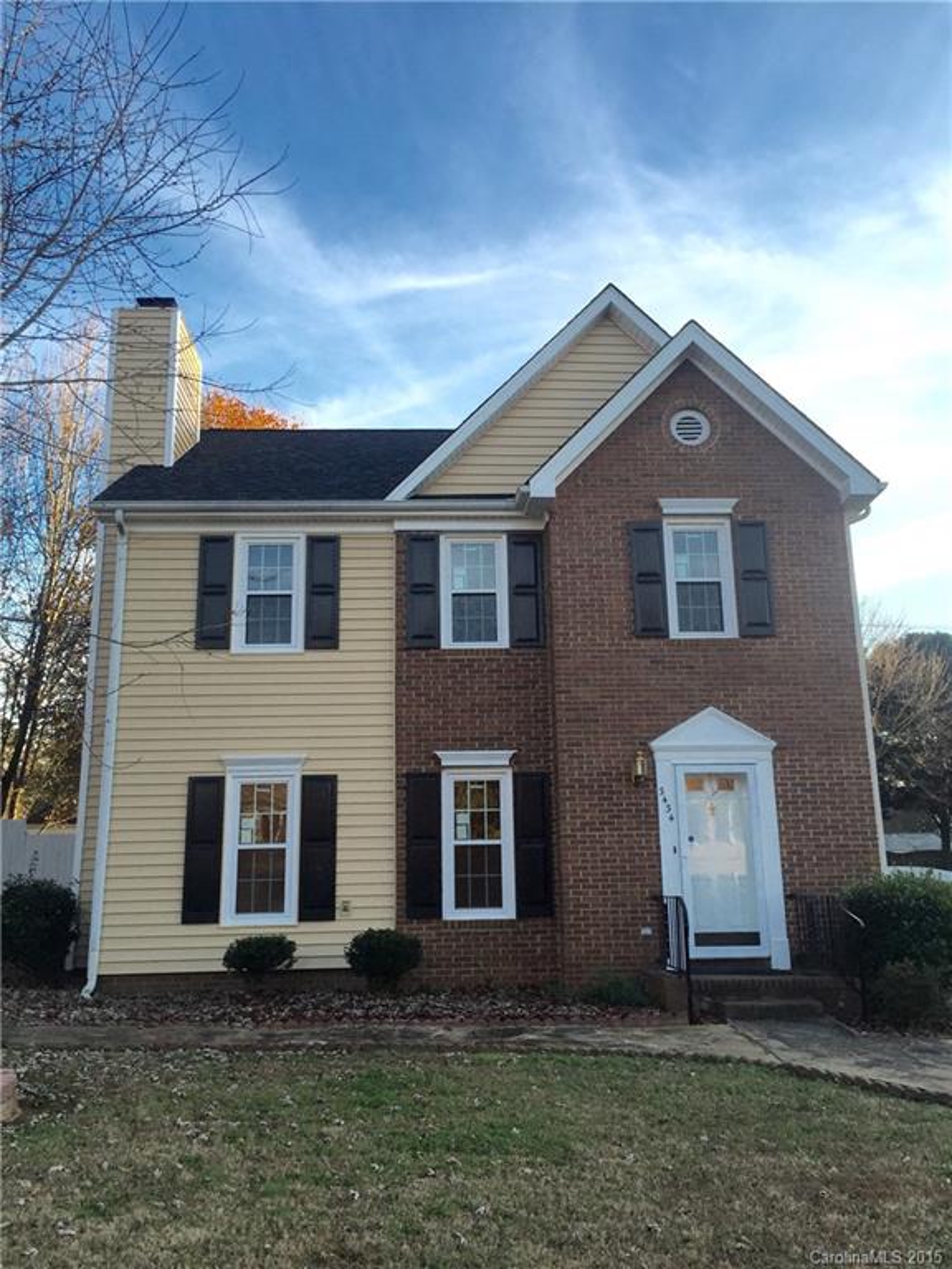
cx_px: 476
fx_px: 1063
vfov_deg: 61.7
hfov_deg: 48.2
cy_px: 634
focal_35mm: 29
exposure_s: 1/465
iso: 32
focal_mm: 4.15
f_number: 2.2
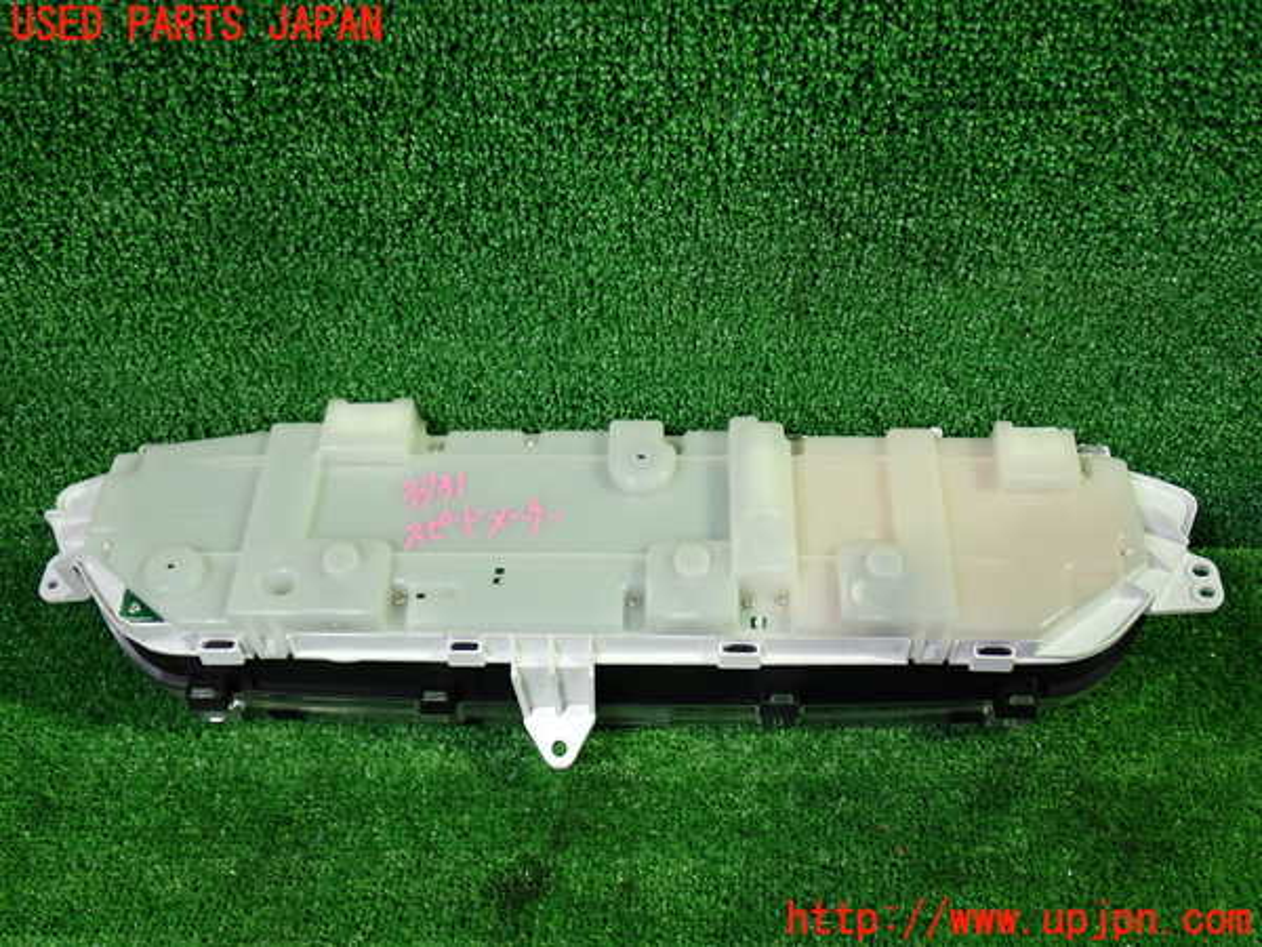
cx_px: 631
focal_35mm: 36
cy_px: 474
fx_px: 1312
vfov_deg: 39.7
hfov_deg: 51.4
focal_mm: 6.37
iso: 400
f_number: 2.5
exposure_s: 1/40
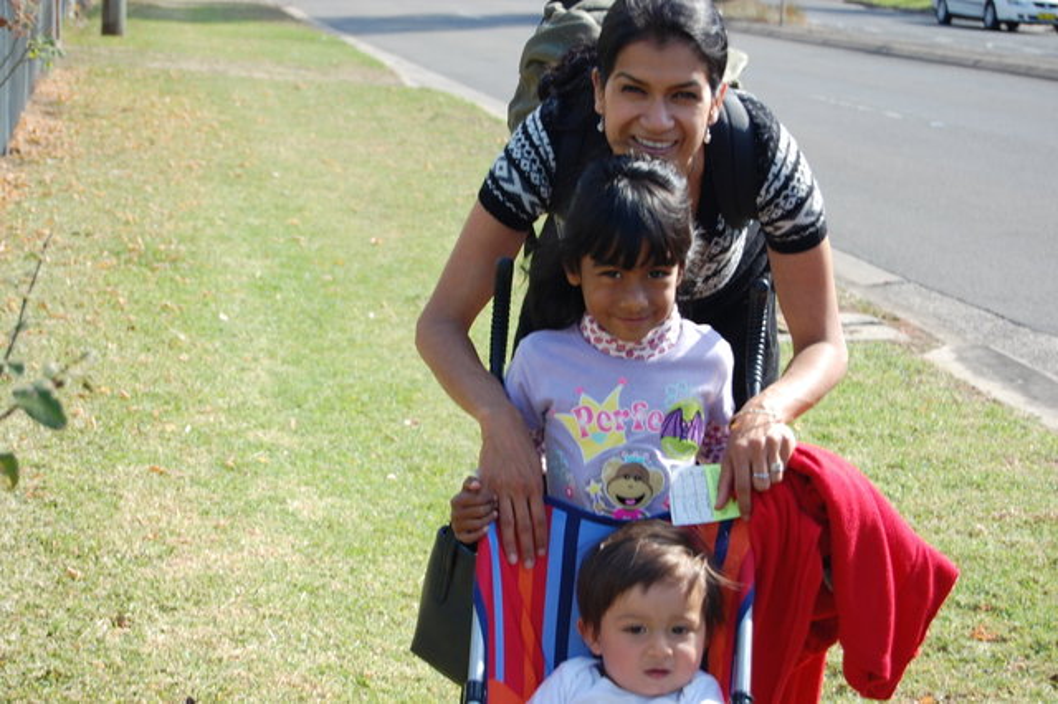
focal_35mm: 78
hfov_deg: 26.0
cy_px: 352
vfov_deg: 17.5
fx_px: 2291
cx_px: 529
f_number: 6.3
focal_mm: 52
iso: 200
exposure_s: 1/160
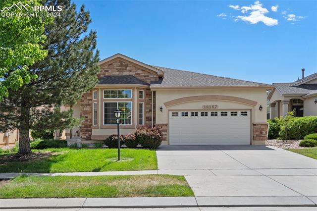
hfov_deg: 60.3
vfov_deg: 42.3
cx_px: 158
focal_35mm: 31
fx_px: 273
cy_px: 106
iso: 500
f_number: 7.1
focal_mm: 31
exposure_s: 1/1600
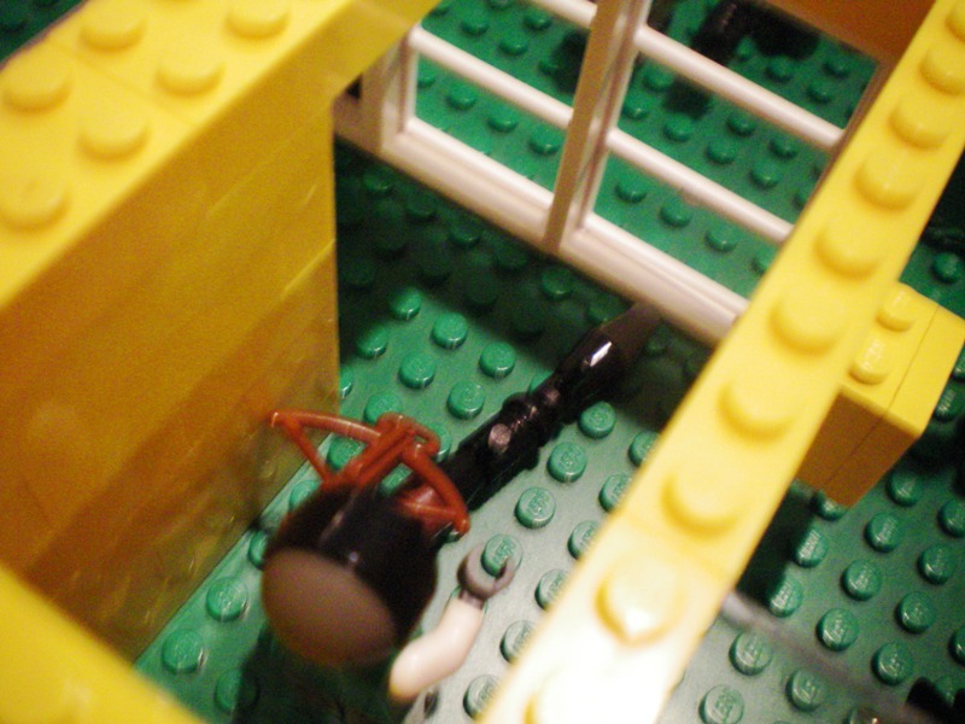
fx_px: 1059
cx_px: 482
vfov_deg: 37.7
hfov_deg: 49.0
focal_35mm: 38
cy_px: 362
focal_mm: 6.3
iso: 400
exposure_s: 1/13
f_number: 3.1
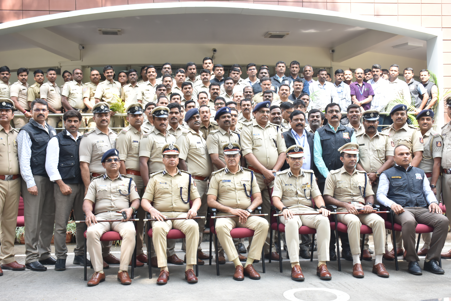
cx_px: 226
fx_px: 507
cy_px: 150
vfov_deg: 33.0
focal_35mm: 40
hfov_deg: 47.9
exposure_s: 1/125
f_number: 6.7
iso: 500
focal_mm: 27
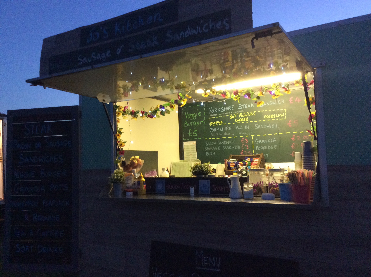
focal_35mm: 32
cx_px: 186
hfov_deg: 56.9
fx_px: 342
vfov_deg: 44.1
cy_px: 138
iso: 320
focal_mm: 3.3
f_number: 2.4
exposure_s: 1/17
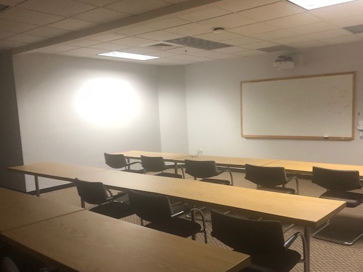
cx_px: 205
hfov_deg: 55.2
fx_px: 346
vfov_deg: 42.8
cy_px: 158
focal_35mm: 33
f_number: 1.8
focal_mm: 3.99
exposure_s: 1/15
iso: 64
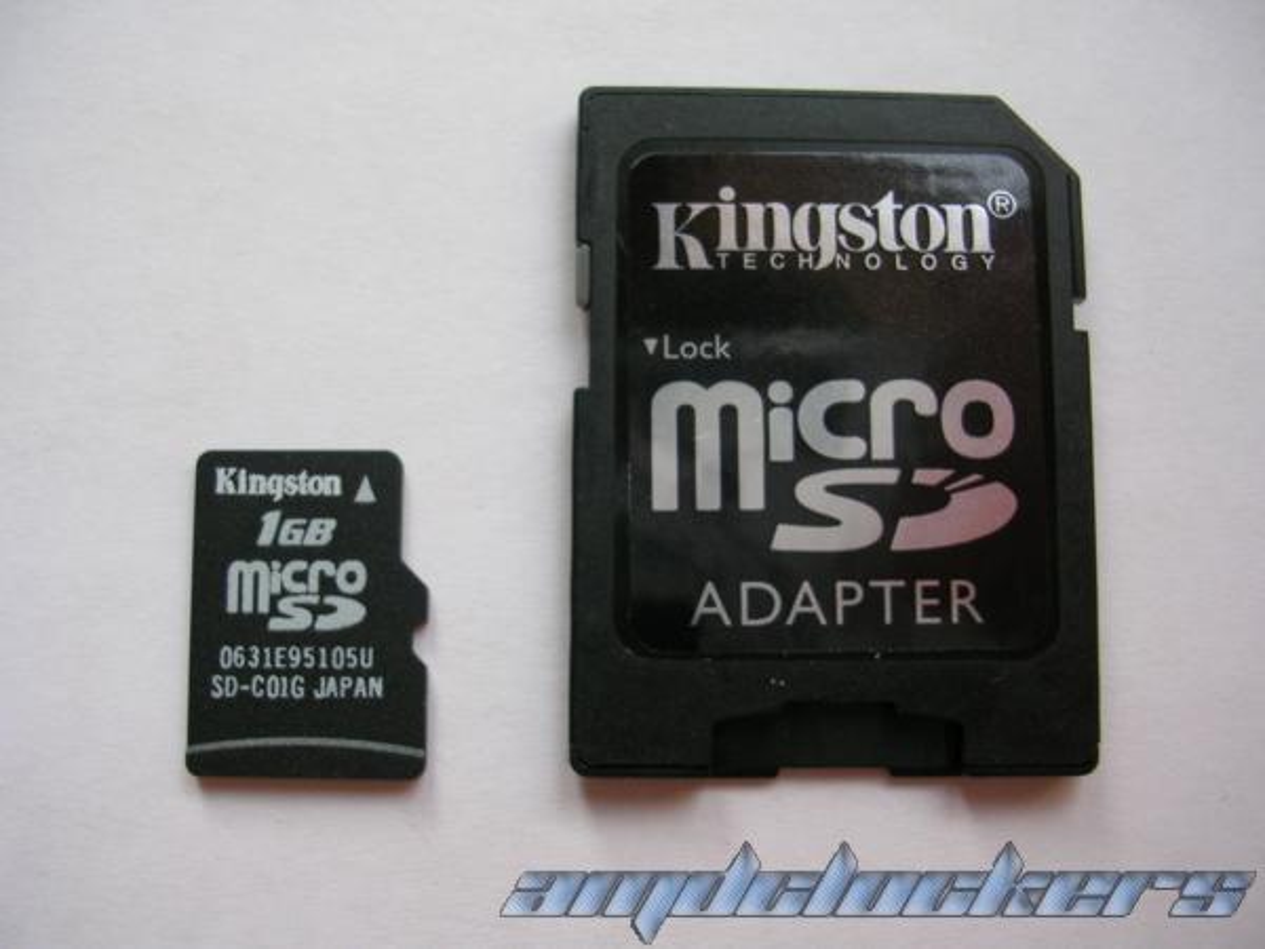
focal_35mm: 38
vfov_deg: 37.7
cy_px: 474
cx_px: 632
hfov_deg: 49.0
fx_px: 1389
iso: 50
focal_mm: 5.8
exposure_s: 1/87.9
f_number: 2.8
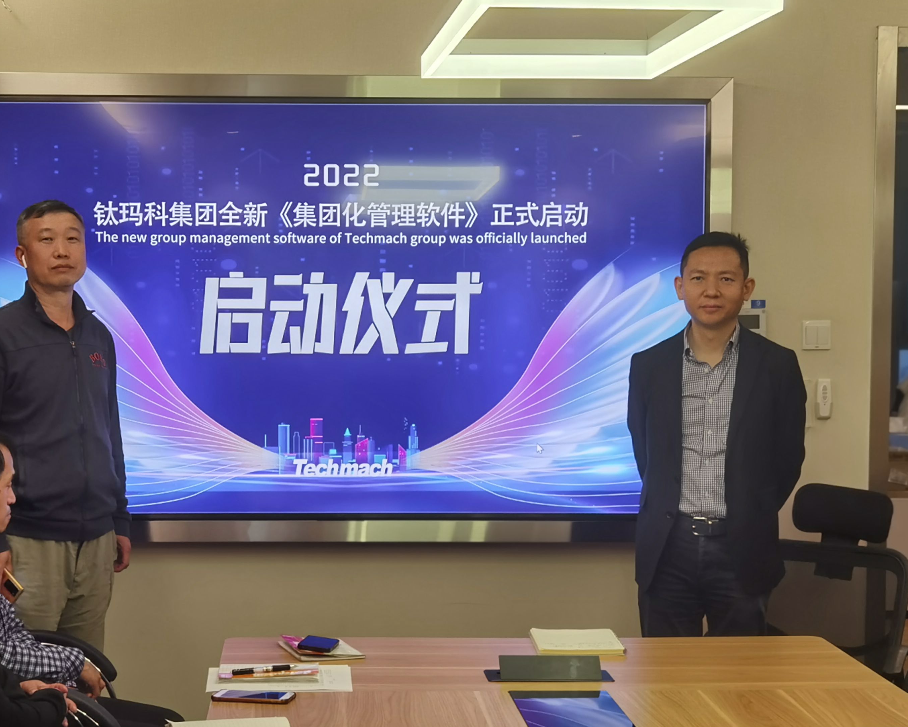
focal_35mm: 68
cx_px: 341
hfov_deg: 27.8
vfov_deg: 22.4
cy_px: 438
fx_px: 1827
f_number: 1.9
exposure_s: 1/53.2
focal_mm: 6.71
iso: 50
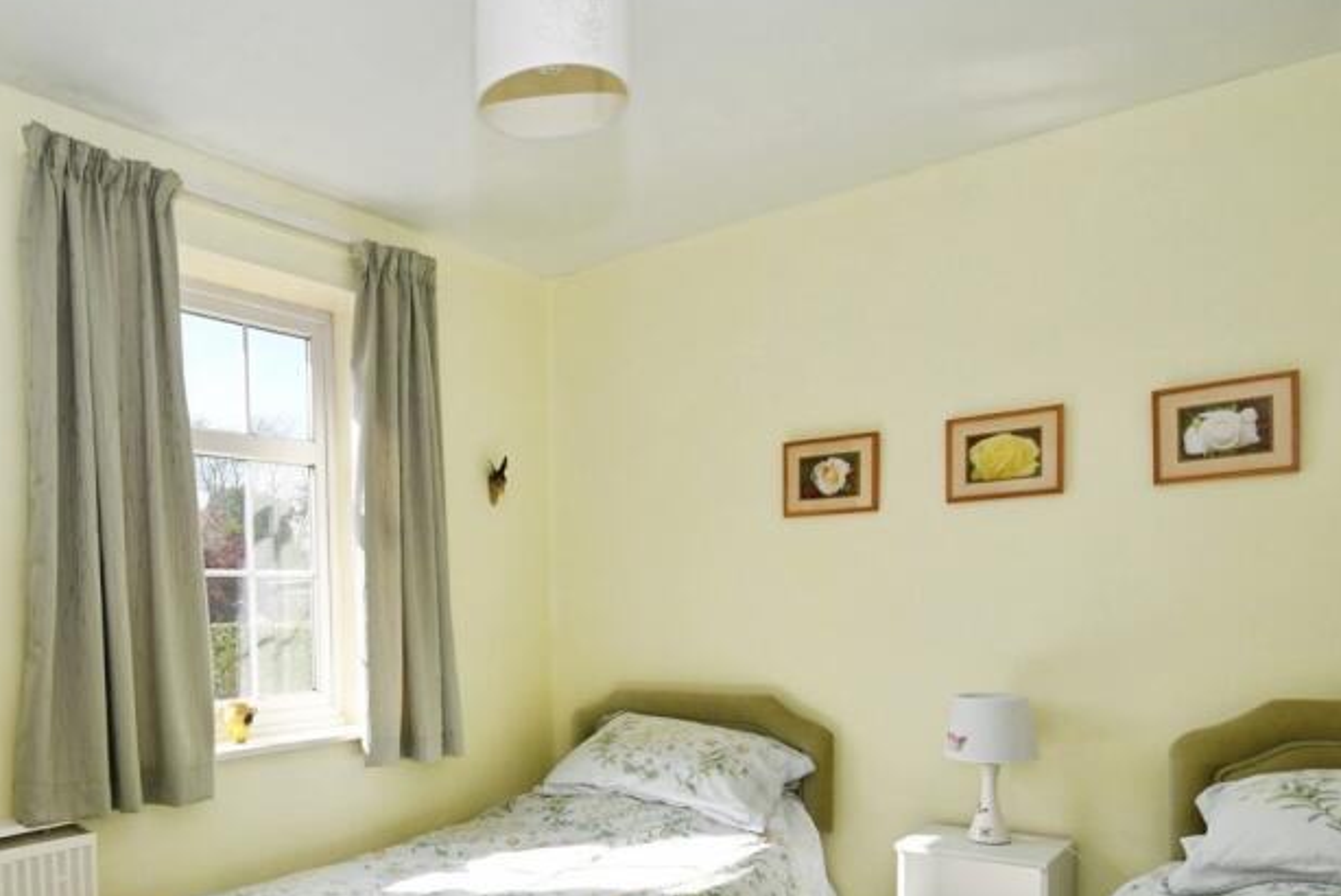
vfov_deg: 48.4
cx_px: 435
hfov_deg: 69.2
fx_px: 932
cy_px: 720
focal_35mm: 25
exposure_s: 1/250
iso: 800
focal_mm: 10
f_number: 11
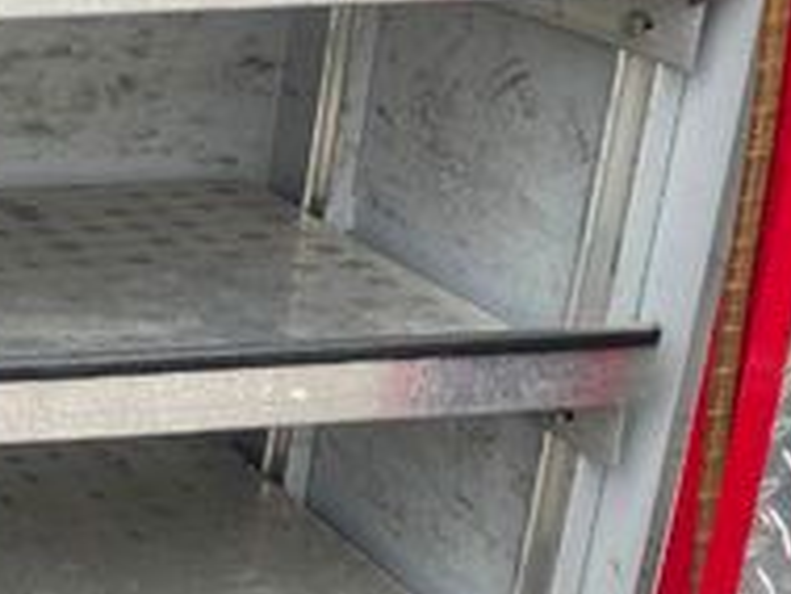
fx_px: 2012
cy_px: 297
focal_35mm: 88
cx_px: -532
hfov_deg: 18.5
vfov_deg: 16.8
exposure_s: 1/243
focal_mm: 4.25
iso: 32
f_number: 1.8
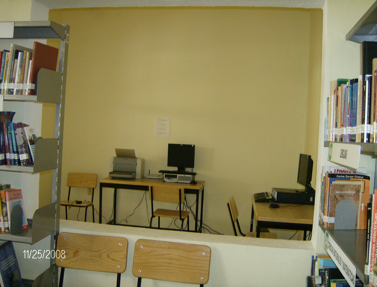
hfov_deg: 51.1
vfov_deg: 40.0
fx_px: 394
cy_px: 144
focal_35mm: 36
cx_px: 188
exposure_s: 1/60
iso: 200
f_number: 2.8
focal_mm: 6
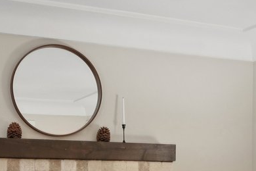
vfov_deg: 15.7
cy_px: 199
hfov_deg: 23.9
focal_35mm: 84
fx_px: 597
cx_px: 202
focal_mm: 16
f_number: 8
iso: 400
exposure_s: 1/2
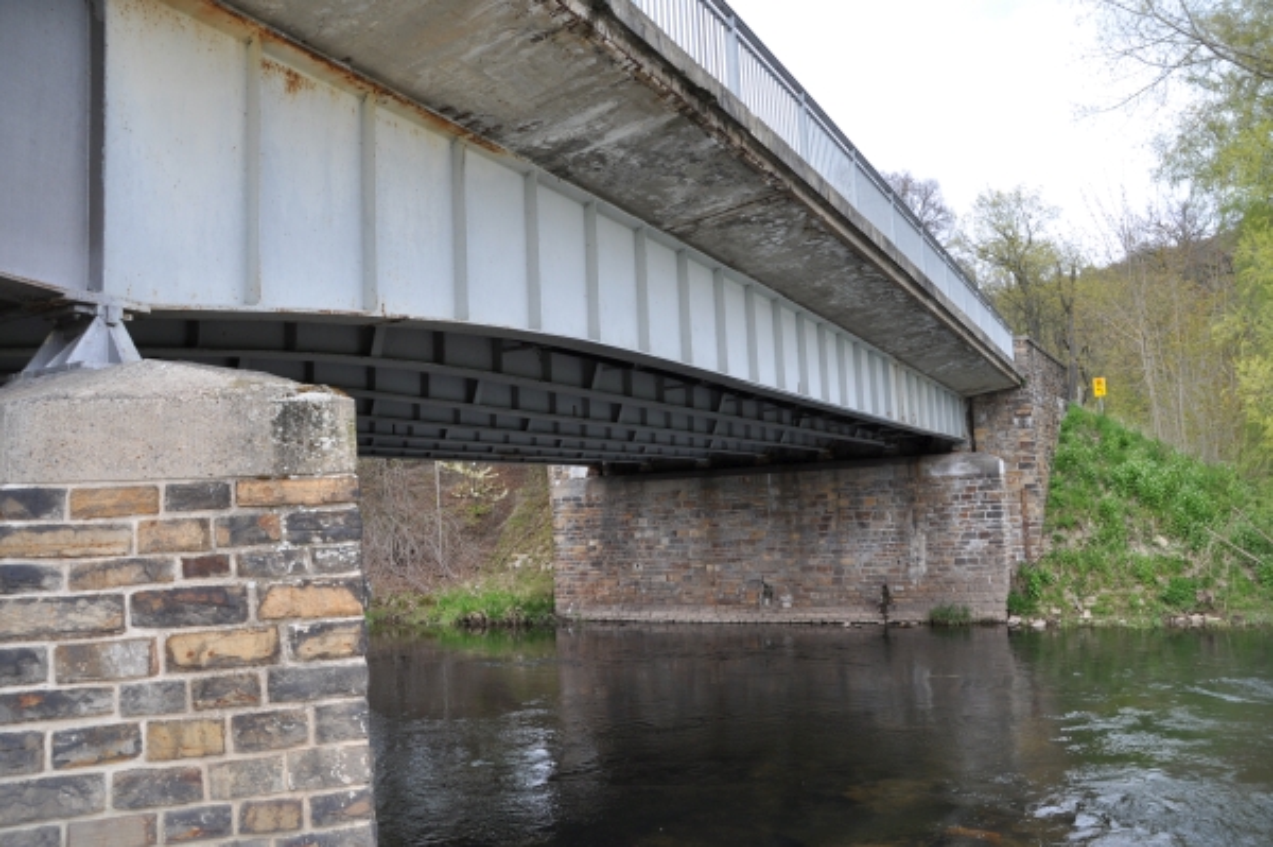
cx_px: 636
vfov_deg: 47.9
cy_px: 424
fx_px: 954
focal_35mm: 27
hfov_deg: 67.4
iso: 200
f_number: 7.1
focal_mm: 18
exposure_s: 1/200
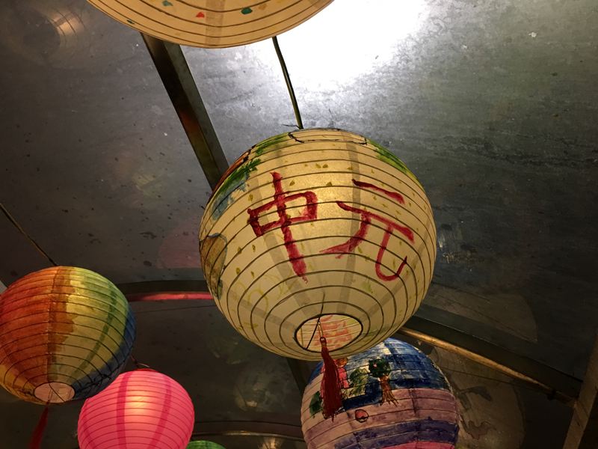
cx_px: 299
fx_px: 501
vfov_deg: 48.2
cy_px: 224
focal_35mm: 29
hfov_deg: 61.7
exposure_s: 1/15
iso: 40
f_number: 2.2
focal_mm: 4.15
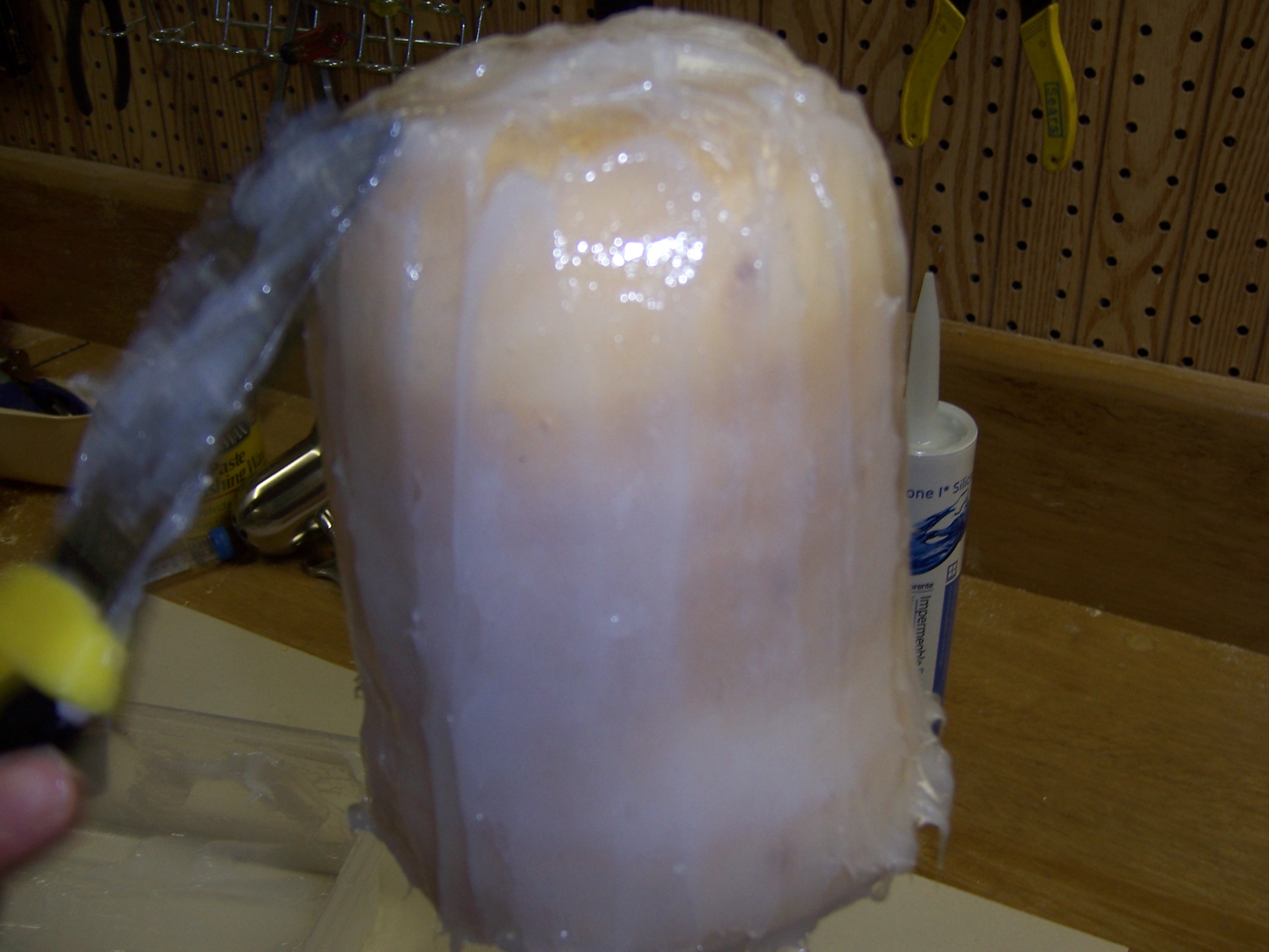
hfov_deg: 51.4
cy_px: 476
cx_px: 634
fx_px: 1320
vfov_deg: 39.7
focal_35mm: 36
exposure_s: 1/60
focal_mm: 6.2
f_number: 2.8
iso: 80
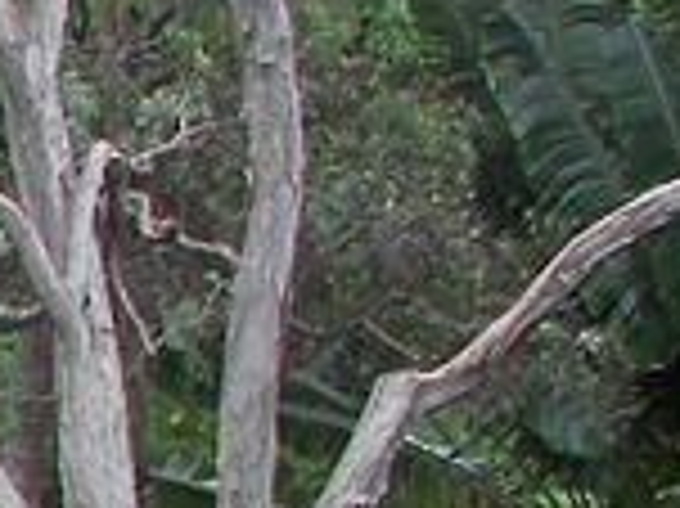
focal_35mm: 191
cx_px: -1094
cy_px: 733
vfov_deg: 7.6
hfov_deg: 9.1
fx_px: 3749
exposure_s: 1/250
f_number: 2.8
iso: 50
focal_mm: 6
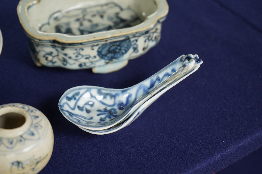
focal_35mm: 70
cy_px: 87
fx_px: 509
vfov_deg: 19.4
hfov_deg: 28.9
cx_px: 131
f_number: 5.6
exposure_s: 1/100
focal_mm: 70
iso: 2500
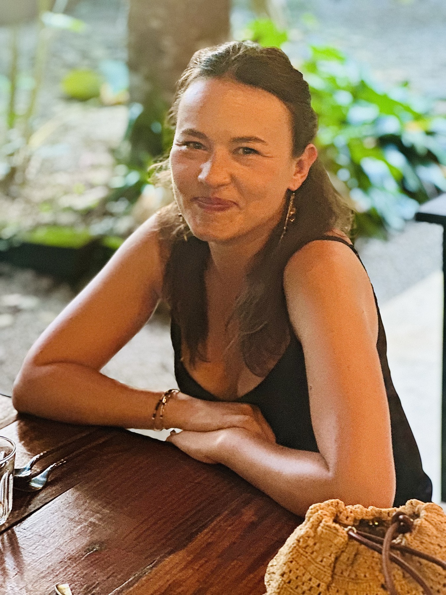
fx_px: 1323
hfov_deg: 19.1
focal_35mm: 77
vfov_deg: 25.3
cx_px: 223
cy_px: 298
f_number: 2.8
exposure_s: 1/14
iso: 1250
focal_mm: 9
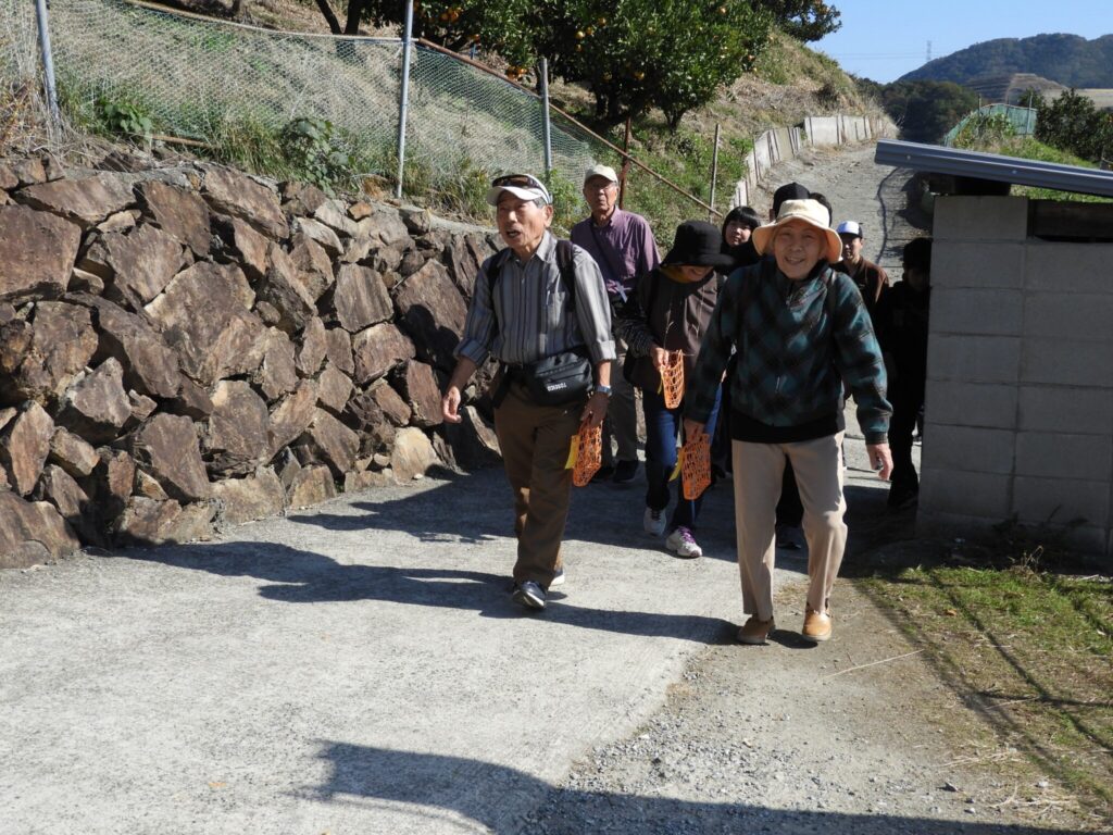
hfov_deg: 42.1
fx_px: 1447
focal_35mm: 45
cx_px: 556
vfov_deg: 32.2
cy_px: 418
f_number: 4
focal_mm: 8.1
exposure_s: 1/800
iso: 100
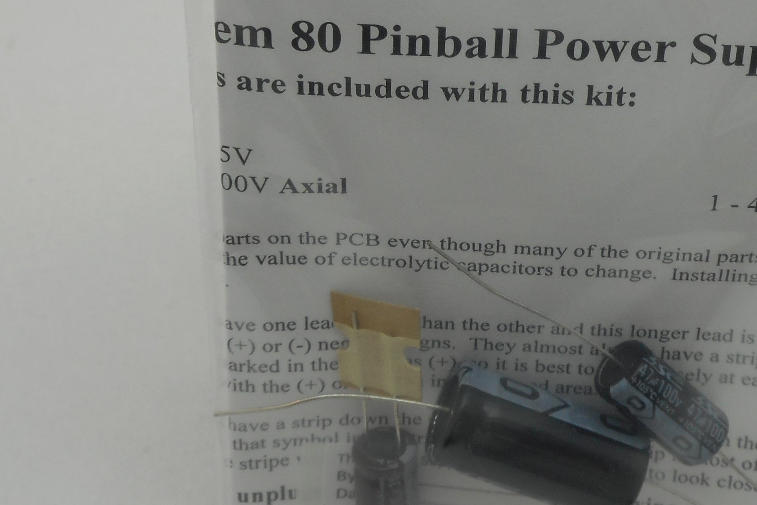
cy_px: 94
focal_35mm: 88
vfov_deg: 15.4
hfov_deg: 23.0
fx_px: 1850
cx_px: 513
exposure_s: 1/40
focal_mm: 6.9
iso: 80
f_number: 4.5
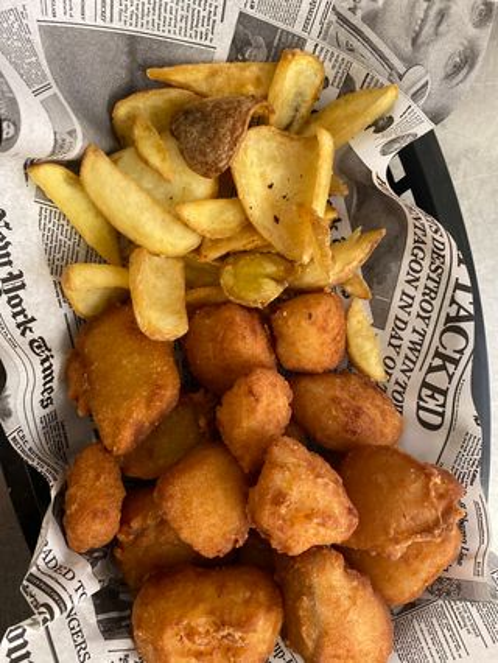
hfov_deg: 53.1
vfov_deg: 67.3
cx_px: 249
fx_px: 498
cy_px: 332
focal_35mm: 26
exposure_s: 1/50
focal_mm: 4.25
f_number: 1.8
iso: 200
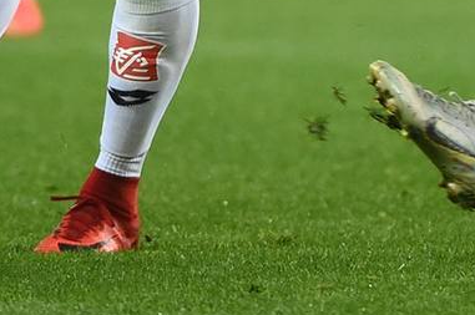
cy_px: -377
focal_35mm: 2017
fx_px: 26579
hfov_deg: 1.0
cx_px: 258
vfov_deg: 0.7
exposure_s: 1/800
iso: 3200
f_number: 4
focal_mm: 400
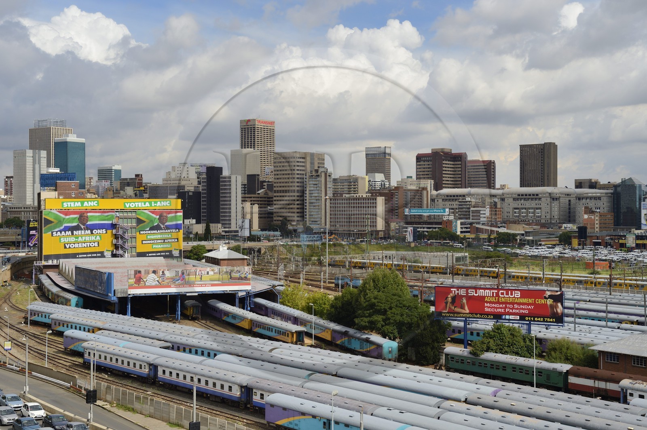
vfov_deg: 26.9
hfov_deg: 39.6
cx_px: 324
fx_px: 898
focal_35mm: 50
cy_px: 215
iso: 200
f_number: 9
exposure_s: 1/500
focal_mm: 50
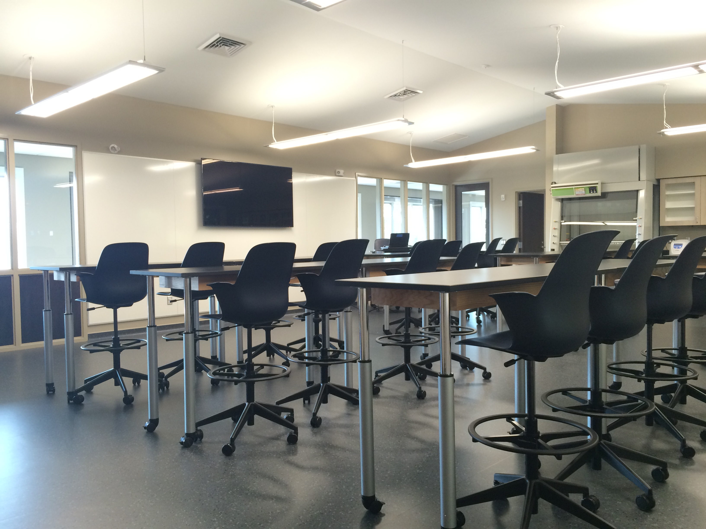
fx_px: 591
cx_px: 353
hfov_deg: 61.7
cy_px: 264
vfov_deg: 48.2
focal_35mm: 29
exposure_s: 1/30
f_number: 2.2
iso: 50
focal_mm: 4.15
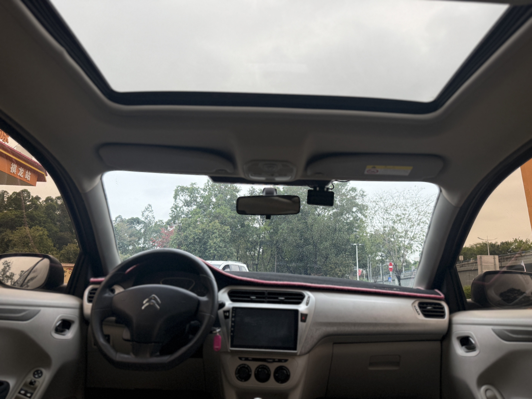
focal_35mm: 24
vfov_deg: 56.8
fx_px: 369
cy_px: 200
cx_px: 266
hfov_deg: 71.6
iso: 100
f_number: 1.78
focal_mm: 6.76
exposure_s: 1/504
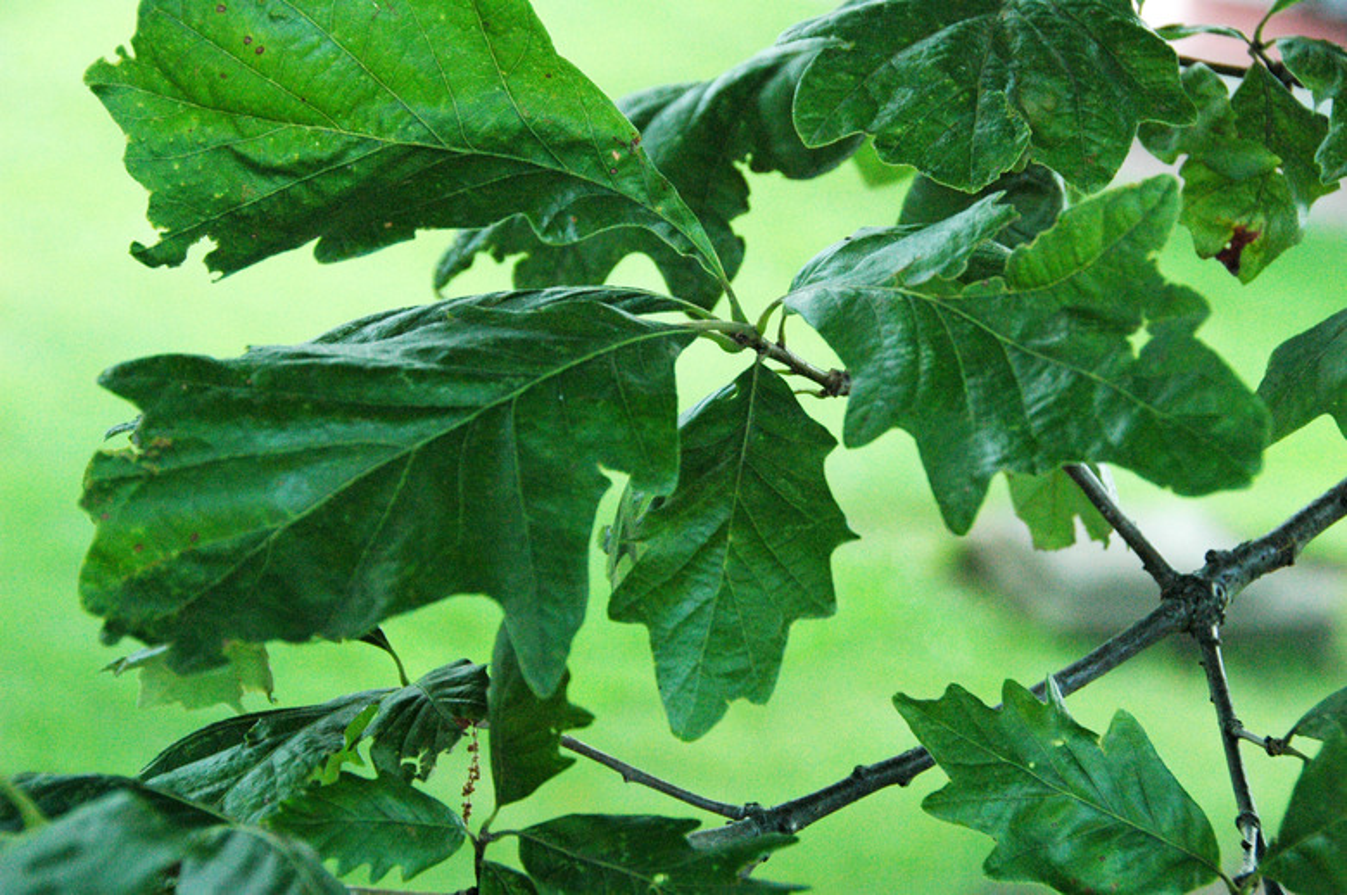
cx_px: 674
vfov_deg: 13.0
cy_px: 448
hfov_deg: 19.5
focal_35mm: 105
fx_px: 3924
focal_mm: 70
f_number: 7.1
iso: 1600
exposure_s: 1/125
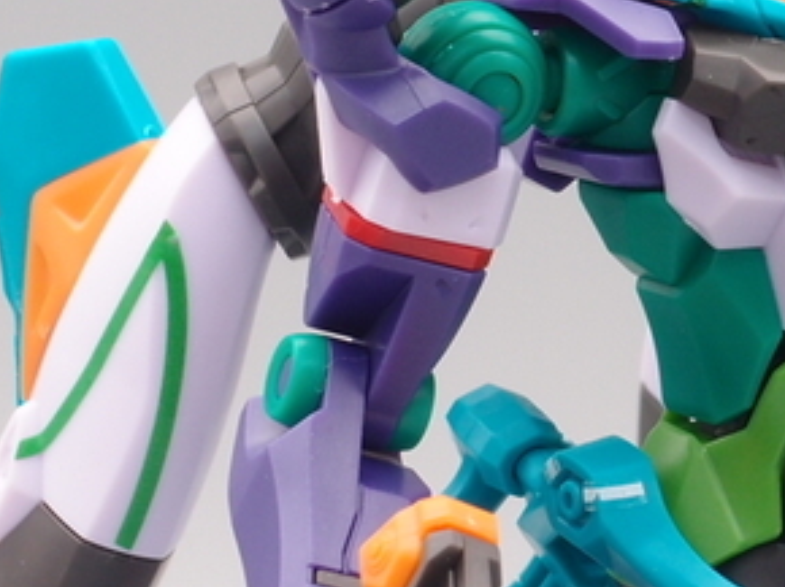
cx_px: 761
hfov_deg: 6.4
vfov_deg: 4.8
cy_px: 3
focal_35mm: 309
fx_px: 7002
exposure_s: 1/5
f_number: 8
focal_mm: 24
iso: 100
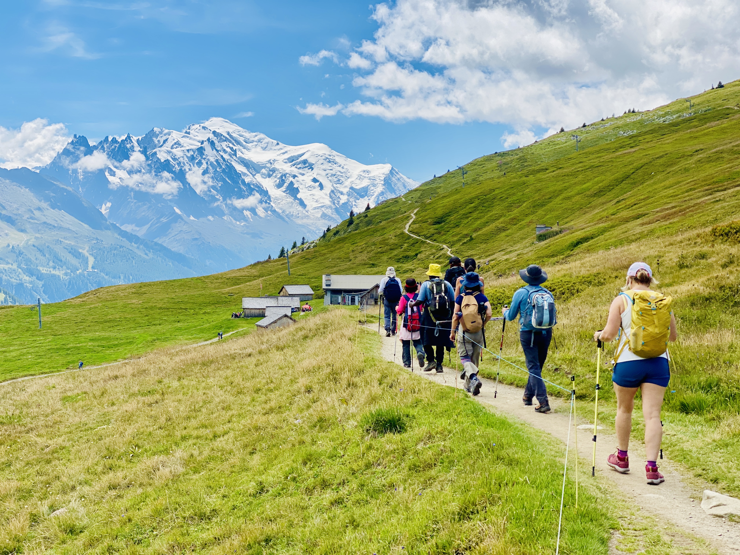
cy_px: 278
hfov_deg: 36.8
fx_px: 1112
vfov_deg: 28.0
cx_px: 370
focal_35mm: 52
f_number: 2
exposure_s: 1/1845
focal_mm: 6
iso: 20
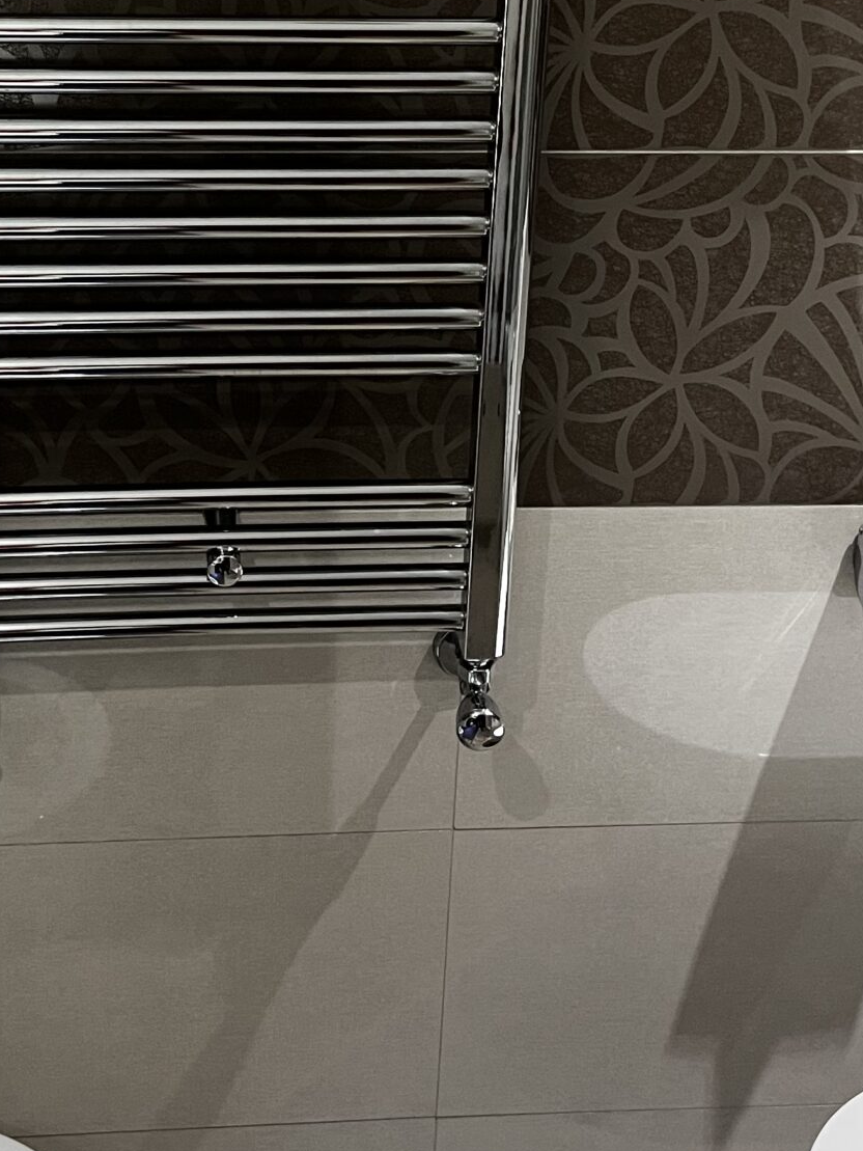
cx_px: 289
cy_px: 200
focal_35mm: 60
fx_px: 1994
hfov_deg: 24.3
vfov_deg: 31.2
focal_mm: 5.1
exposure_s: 1/50
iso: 250
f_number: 1.6
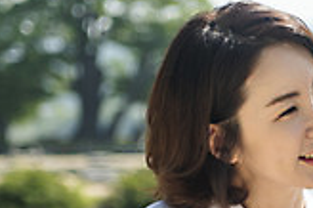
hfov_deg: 9.1
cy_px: 185
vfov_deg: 6.0
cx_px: 220
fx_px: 1972
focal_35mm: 227
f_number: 2.8
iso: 100
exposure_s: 1/3200
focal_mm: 62
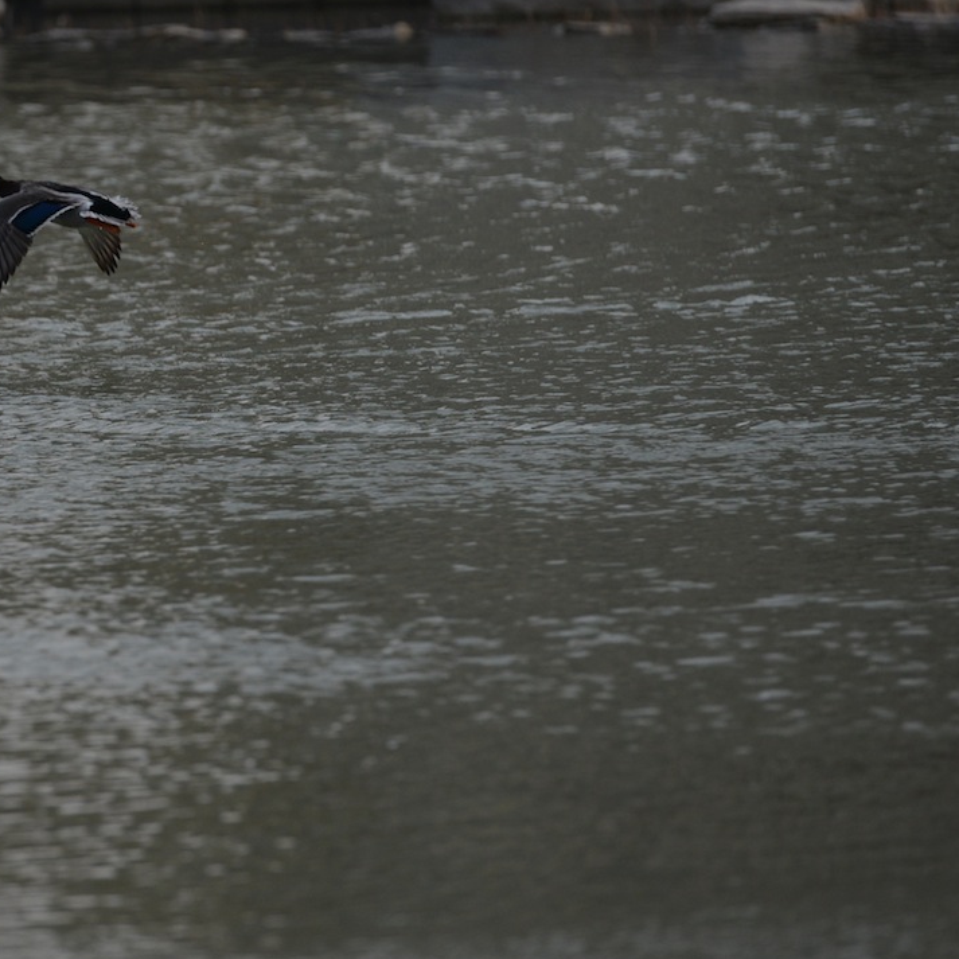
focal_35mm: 386
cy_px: 325
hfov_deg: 4.5
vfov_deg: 4.5
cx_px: -5
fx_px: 12099
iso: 640
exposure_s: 1/2500
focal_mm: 200
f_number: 4
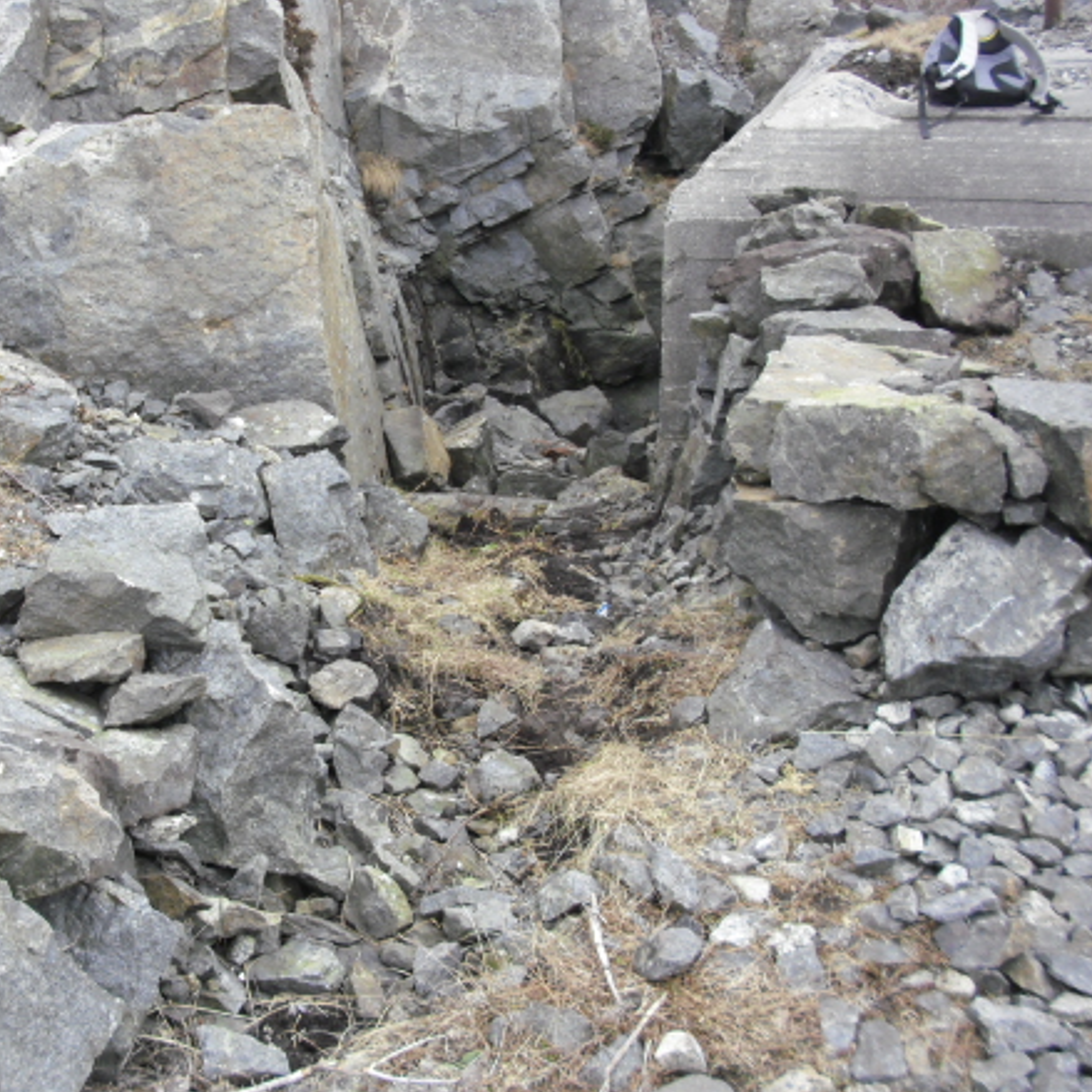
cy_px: 510
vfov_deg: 34.7
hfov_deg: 34.5
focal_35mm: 49
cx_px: 398
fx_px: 1749
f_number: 2.8
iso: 100
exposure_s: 1/160
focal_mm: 6.2
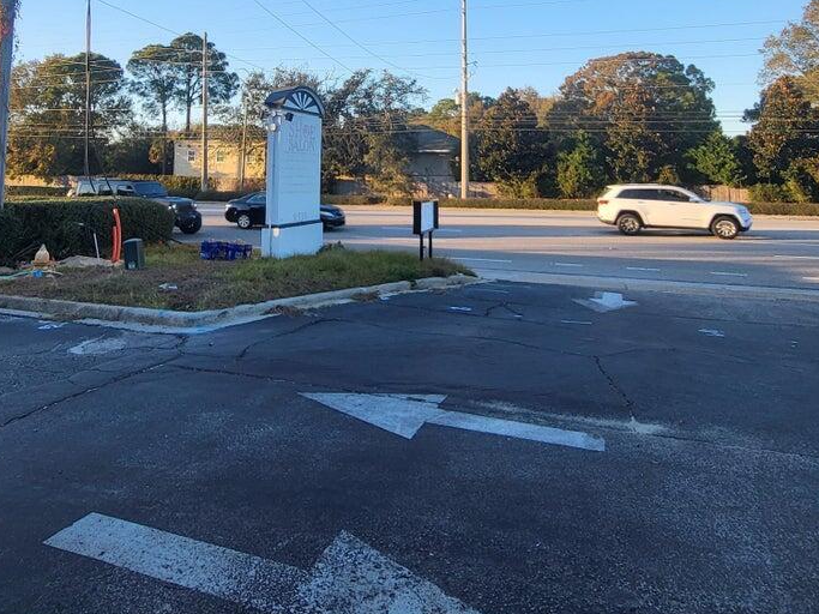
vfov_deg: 49.3
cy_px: 106
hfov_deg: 66.9
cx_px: 344
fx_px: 615
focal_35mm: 26
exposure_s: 1/280
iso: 32
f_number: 2.2
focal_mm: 1.74
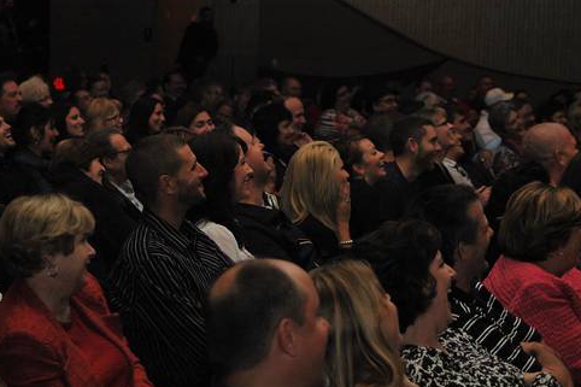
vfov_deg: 15.3
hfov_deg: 22.9
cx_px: 297
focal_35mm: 89
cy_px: 210
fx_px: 1436
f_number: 4.8
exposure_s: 1/100
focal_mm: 52
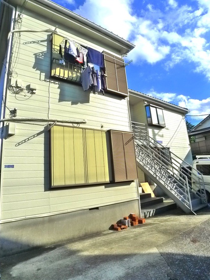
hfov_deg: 51.4
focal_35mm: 27
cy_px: 129
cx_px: 101
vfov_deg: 65.2
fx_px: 218
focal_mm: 5.1
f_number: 5
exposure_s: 1/800
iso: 400
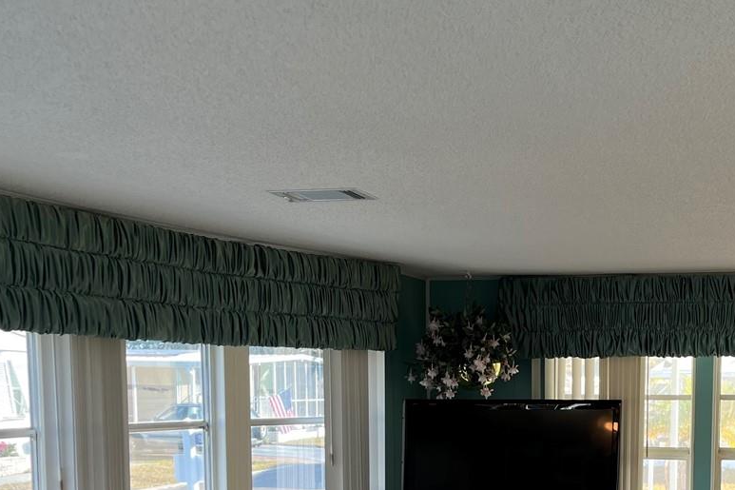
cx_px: 573
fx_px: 1143
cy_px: 510
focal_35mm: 56
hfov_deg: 34.7
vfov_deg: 23.0
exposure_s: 1/129
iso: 40
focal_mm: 5.1
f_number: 1.6
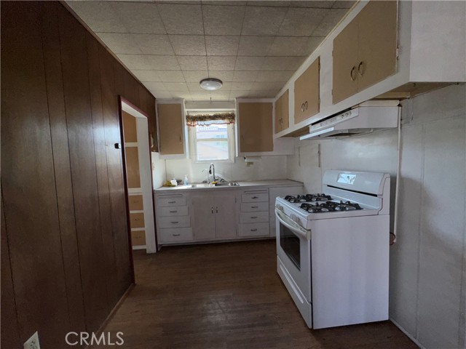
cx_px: 233
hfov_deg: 102.1
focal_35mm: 14
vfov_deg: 85.7
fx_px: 188
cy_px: 174
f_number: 2.2
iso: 32
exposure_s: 1/129
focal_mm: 2.22
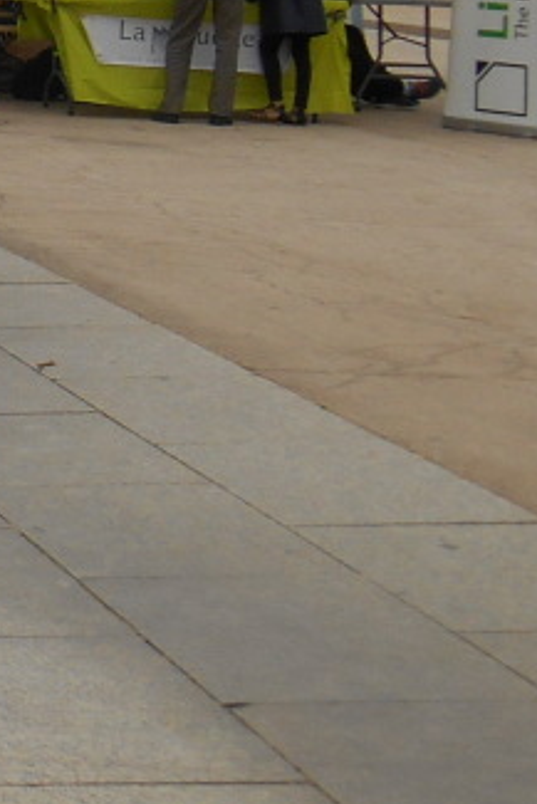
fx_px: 2838
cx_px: -784
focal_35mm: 127
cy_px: -307
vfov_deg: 15.2
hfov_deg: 9.5
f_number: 3.6
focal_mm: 5.5
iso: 80
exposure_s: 1/320
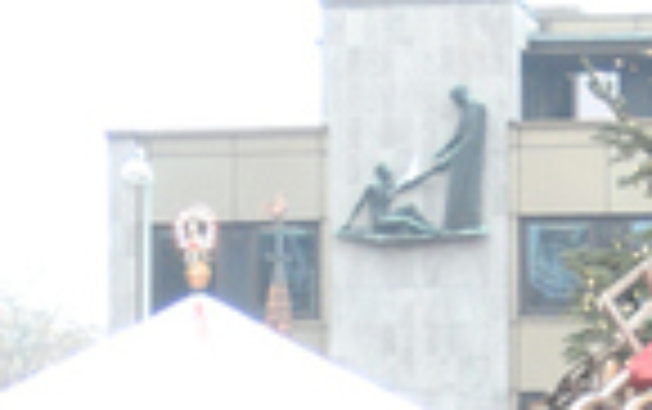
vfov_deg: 5.0
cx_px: 472
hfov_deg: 8.2
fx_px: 4536
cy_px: 966
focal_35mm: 255
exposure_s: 1/80
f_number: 3.2
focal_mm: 10.7
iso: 400
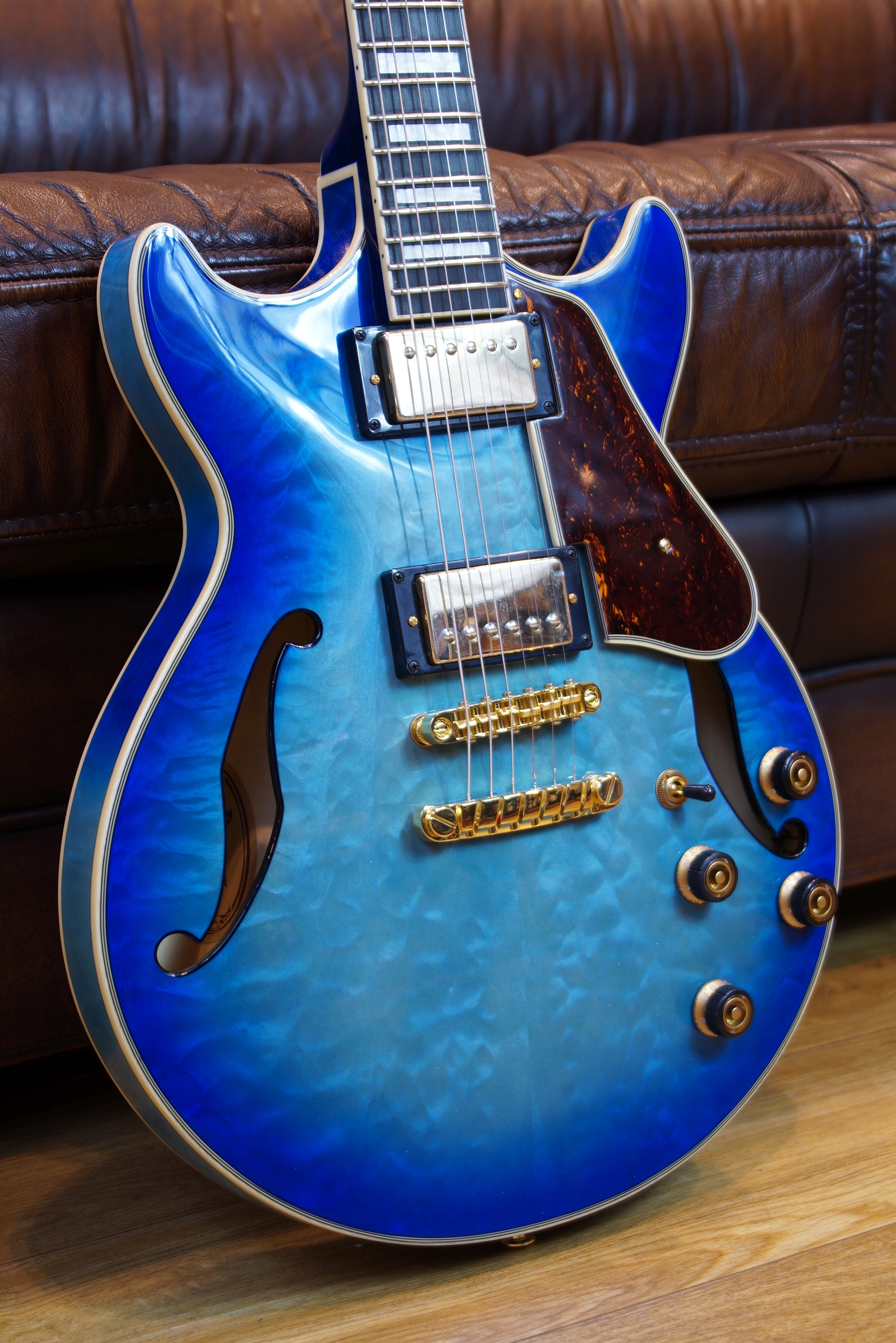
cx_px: 448
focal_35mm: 68
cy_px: 672
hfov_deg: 20.2
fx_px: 2520
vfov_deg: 29.9
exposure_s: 1/6
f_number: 5
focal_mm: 45
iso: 100
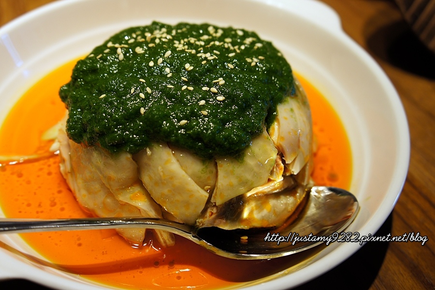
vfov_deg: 38.3
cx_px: 218
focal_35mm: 34
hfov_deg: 55.1
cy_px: 145
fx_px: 417
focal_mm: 23
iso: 200
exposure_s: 1/100
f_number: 4
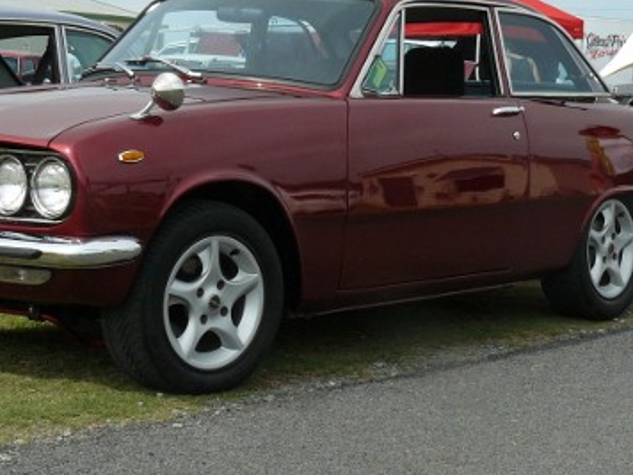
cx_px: 293
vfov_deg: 14.9
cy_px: 116
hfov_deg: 19.8
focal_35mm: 99
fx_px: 1810
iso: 100
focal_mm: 9.2
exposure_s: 1/320
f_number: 5.6
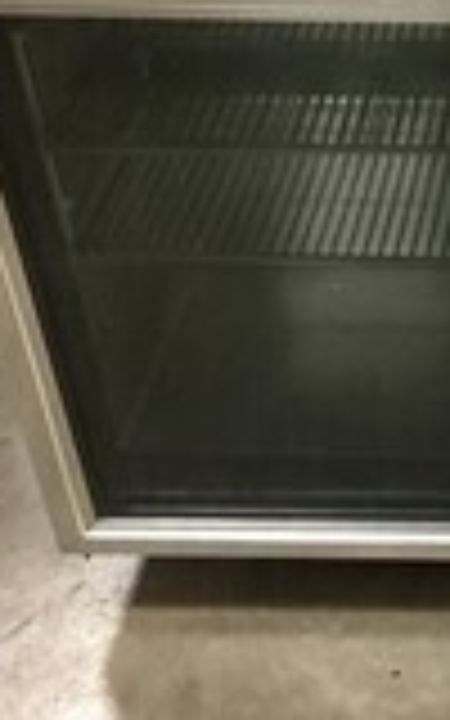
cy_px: 212
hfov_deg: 15.9
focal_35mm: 77
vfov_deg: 26.6
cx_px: 616
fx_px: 1511
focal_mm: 4.15
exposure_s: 1/30
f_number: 2.2
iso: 200
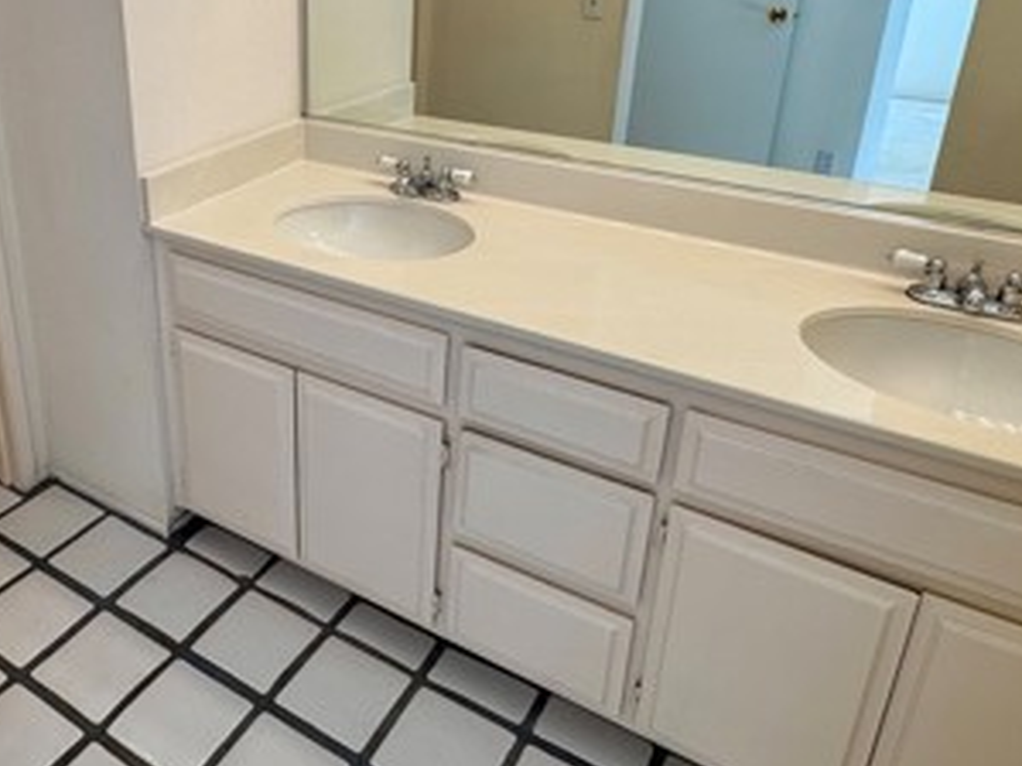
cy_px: 233
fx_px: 885
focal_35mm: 30
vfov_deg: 45.8
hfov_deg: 58.4
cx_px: 328
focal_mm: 2.22
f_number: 2.2
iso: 40
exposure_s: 1/120
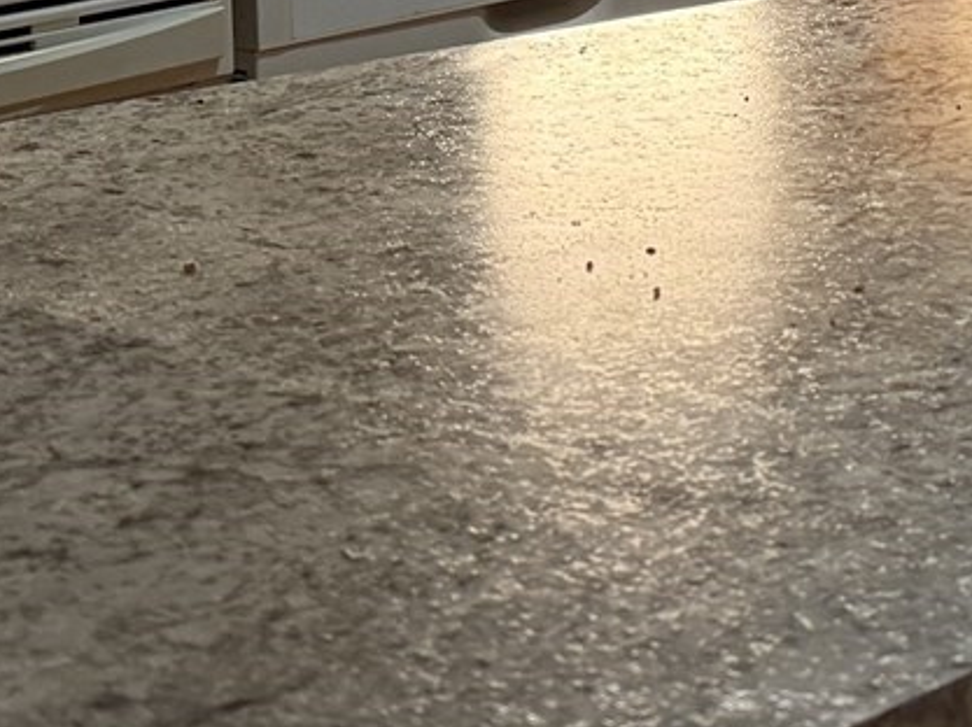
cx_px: 993
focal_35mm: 118
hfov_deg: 16.3
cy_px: -559
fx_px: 3311
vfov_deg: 11.6
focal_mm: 6.76
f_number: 1.78
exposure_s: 1/60
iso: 320
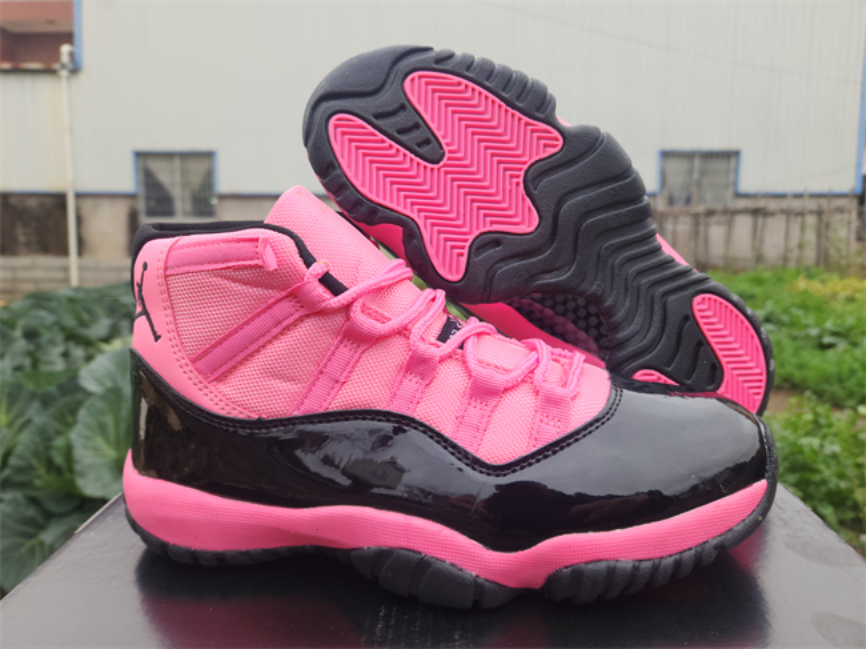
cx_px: 433
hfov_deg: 73.9
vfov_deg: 58.8
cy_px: 324
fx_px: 575
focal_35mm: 23
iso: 20
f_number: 1.8
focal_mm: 5.4
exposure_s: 1/50
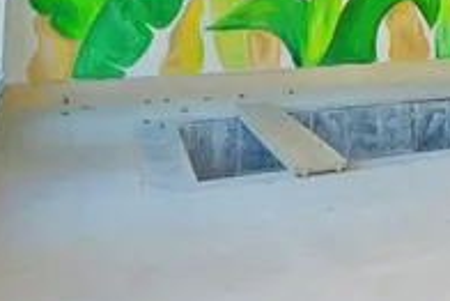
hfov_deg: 21.8
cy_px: -119
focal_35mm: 65
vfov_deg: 19.0
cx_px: 778
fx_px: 813
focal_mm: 10
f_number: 4
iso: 800
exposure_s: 1/60
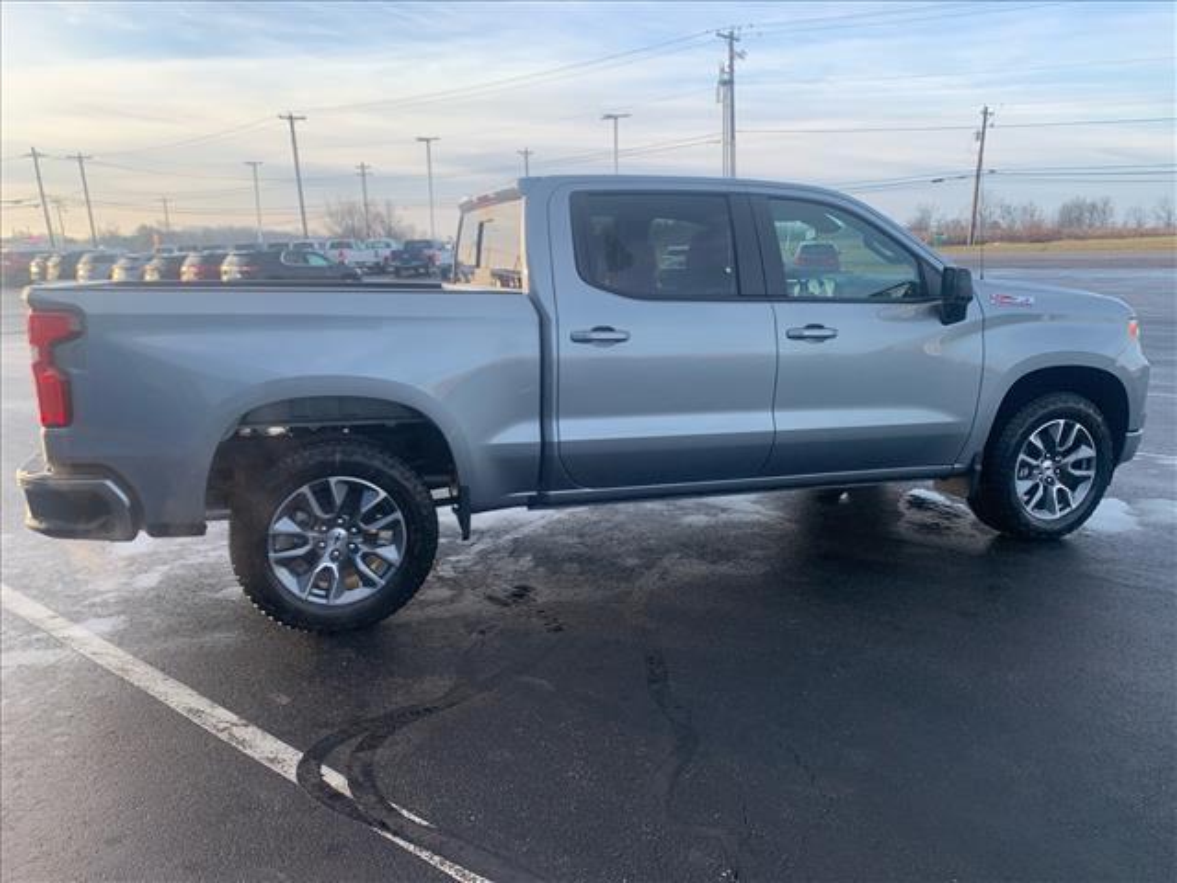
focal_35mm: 26
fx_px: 884
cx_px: 588
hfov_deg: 67.3
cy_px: 442
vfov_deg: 53.1
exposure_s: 1/422
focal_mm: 4.25
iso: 25
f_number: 1.8
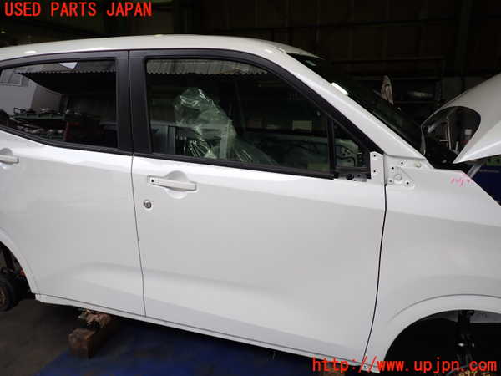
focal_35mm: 25
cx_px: 250
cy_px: 188
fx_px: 362
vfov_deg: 54.9
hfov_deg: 69.4
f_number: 2
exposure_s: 1/200
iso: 100
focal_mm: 4.5
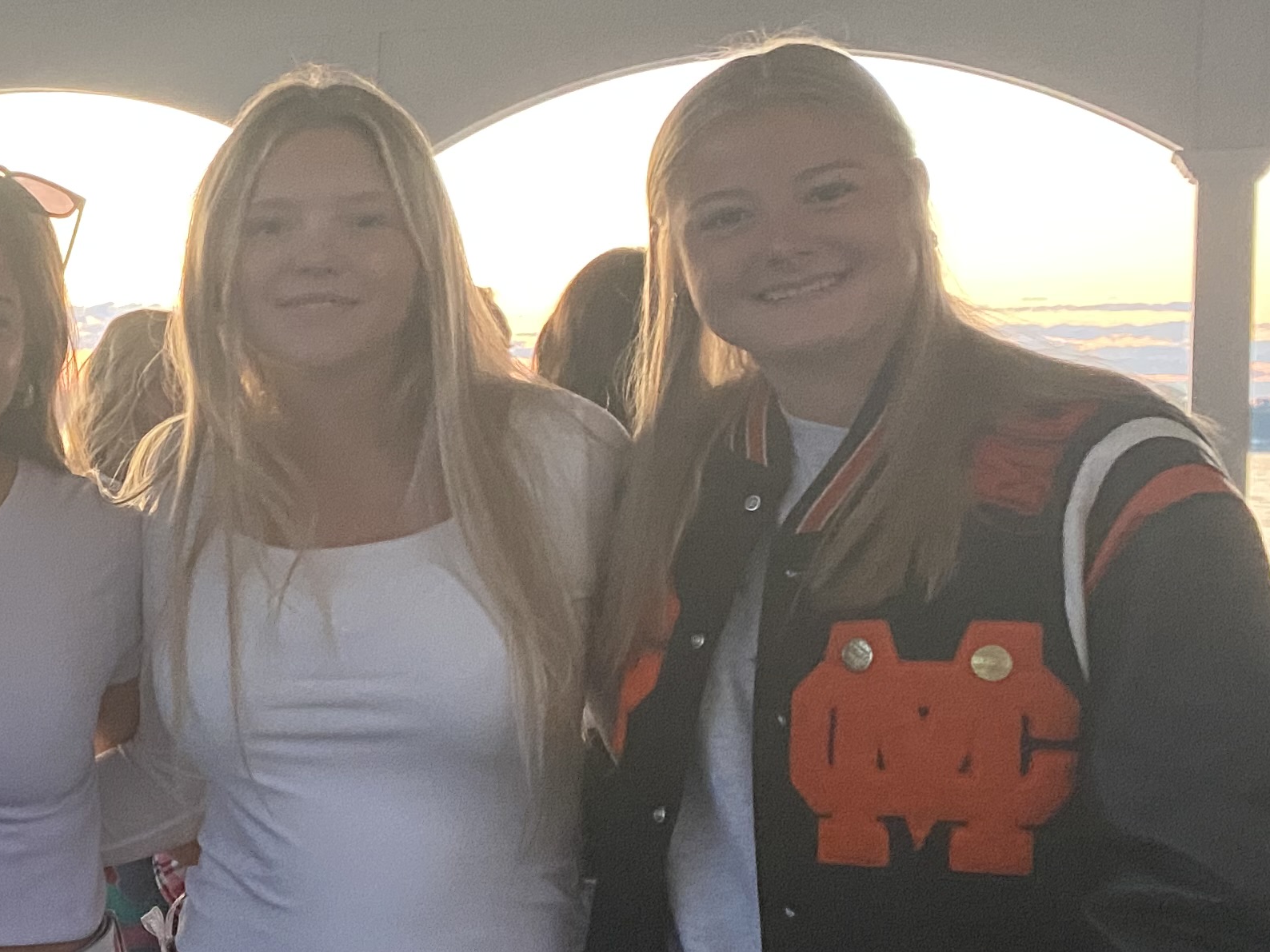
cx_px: -236
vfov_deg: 22.3
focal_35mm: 66
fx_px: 2421
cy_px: 467
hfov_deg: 26.3
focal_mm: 4.25
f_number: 1.8
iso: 400
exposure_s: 1/60
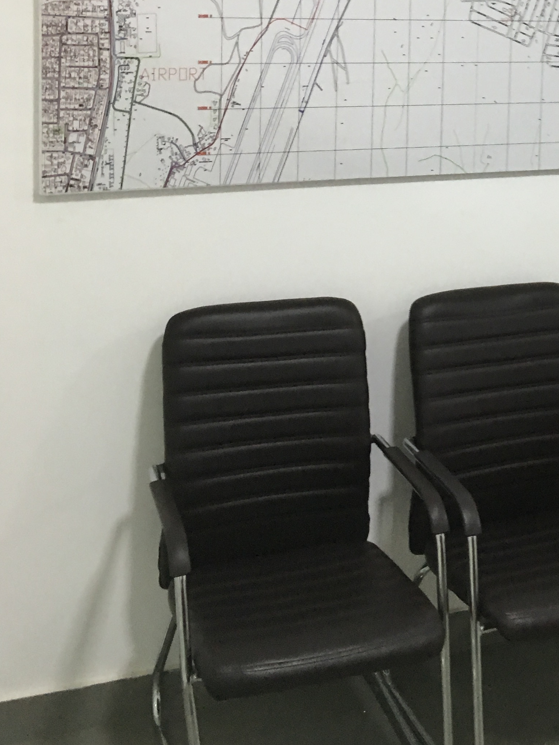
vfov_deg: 32.1
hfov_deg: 24.7
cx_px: 528
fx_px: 1227
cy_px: 73
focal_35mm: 57
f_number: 2.2
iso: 125
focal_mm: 4.15
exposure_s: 1/33
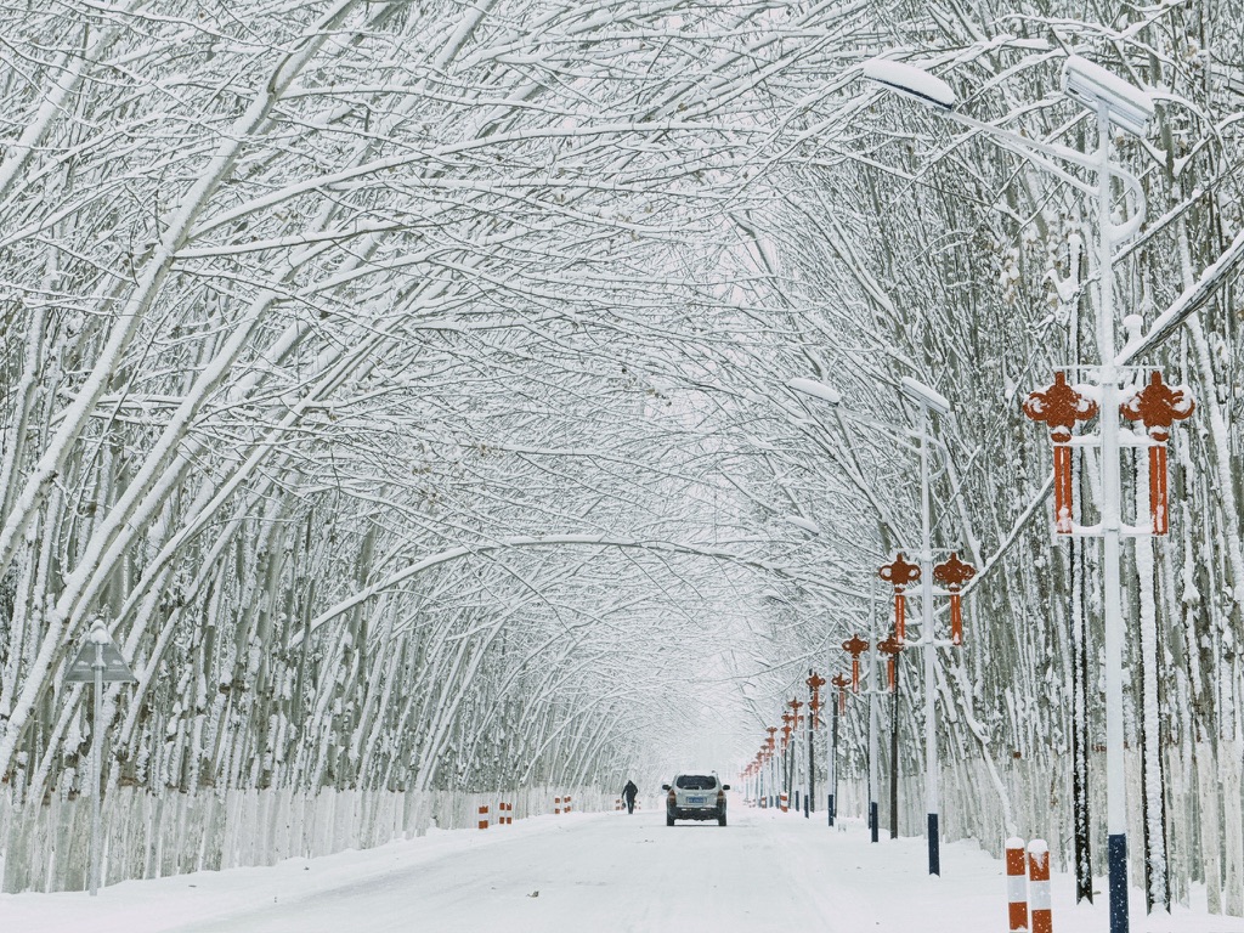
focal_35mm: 120
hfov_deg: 16.4
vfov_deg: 12.3
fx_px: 4312
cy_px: 466
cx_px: 622
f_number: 2.8
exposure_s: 1/728
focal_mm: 15.66
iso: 50
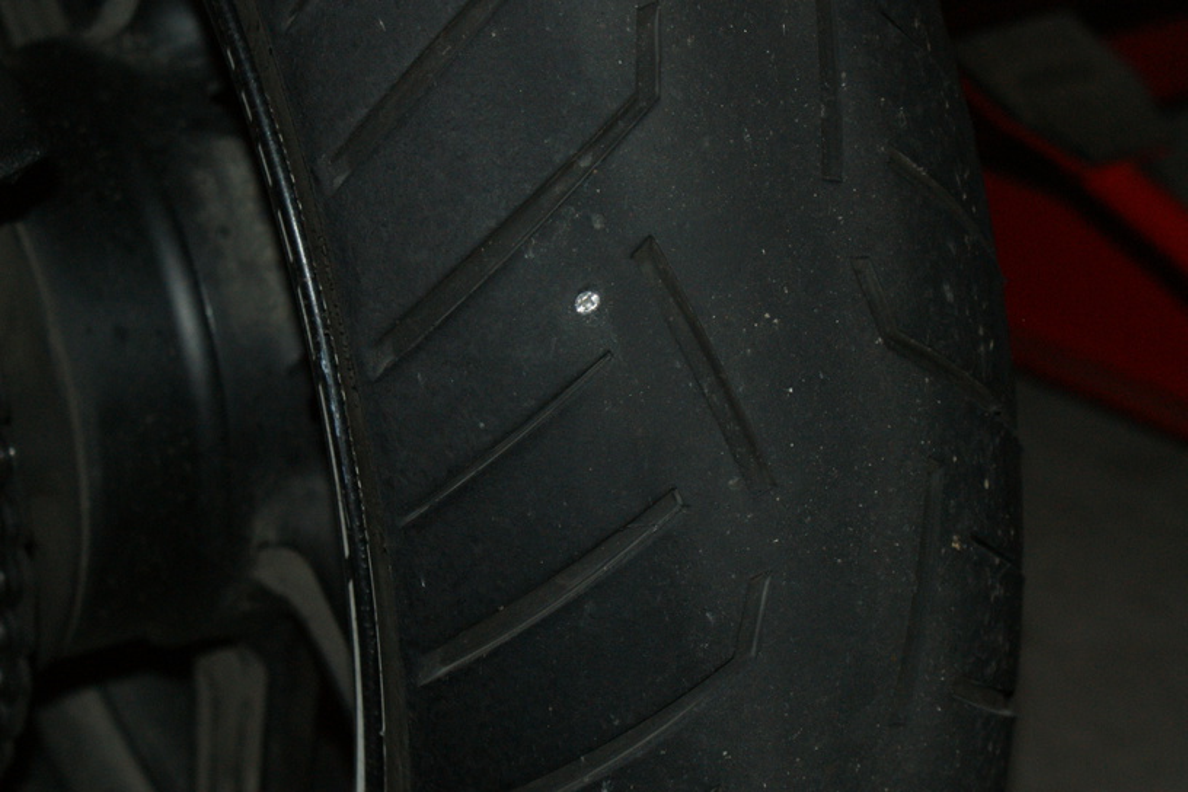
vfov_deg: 13.0
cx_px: 594
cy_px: 396
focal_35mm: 105
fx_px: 3465
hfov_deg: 19.5
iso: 400
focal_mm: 50
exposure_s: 1/80
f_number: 5.6
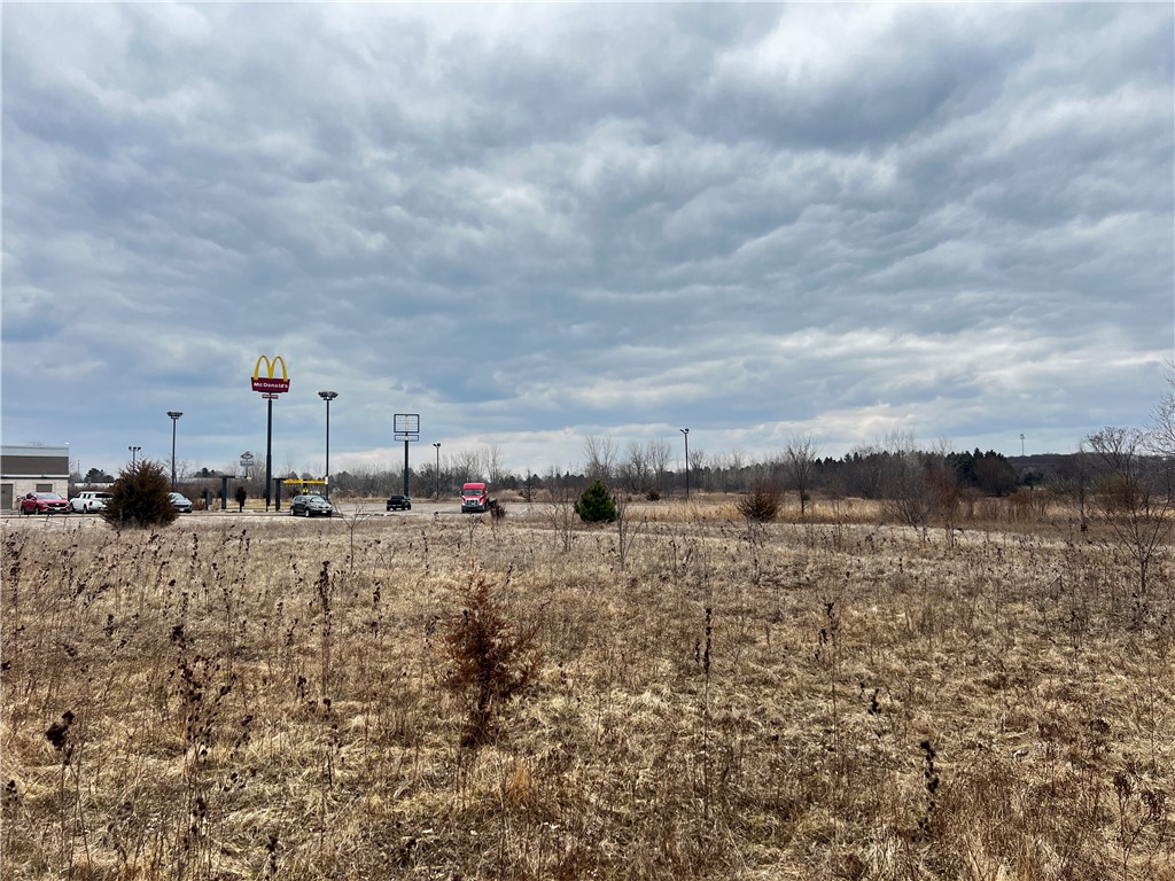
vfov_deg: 53.1
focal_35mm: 26
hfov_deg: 67.3
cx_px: 588
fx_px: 883
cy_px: 440
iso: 50
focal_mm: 5.7
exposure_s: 1/2571
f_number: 1.5
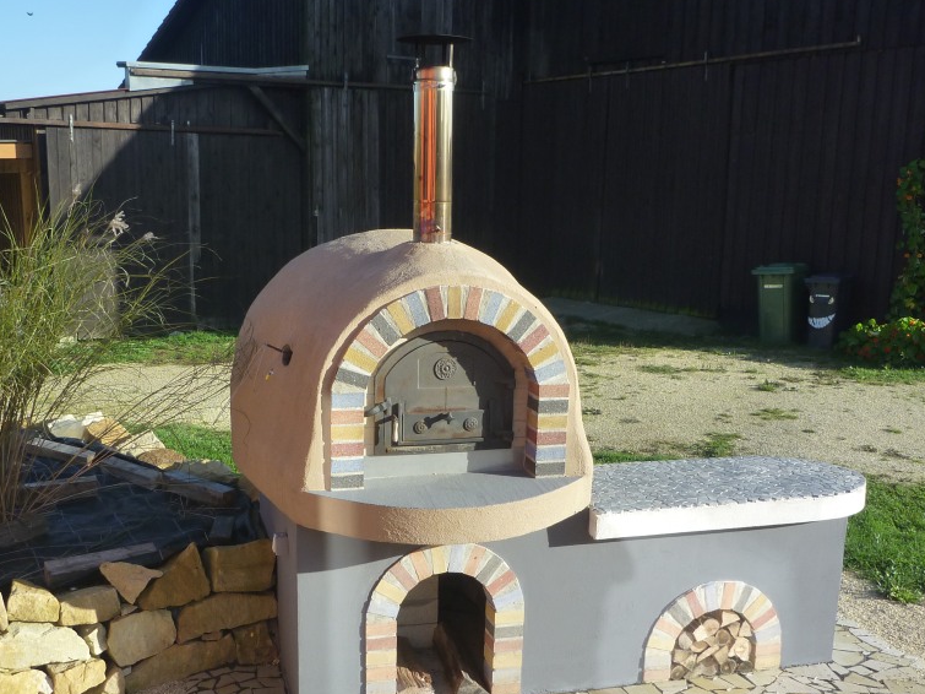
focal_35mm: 38
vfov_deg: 37.6
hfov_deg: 48.9
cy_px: 414
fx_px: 1015
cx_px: 407
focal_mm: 4.9
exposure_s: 1/500
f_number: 3.3
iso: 125
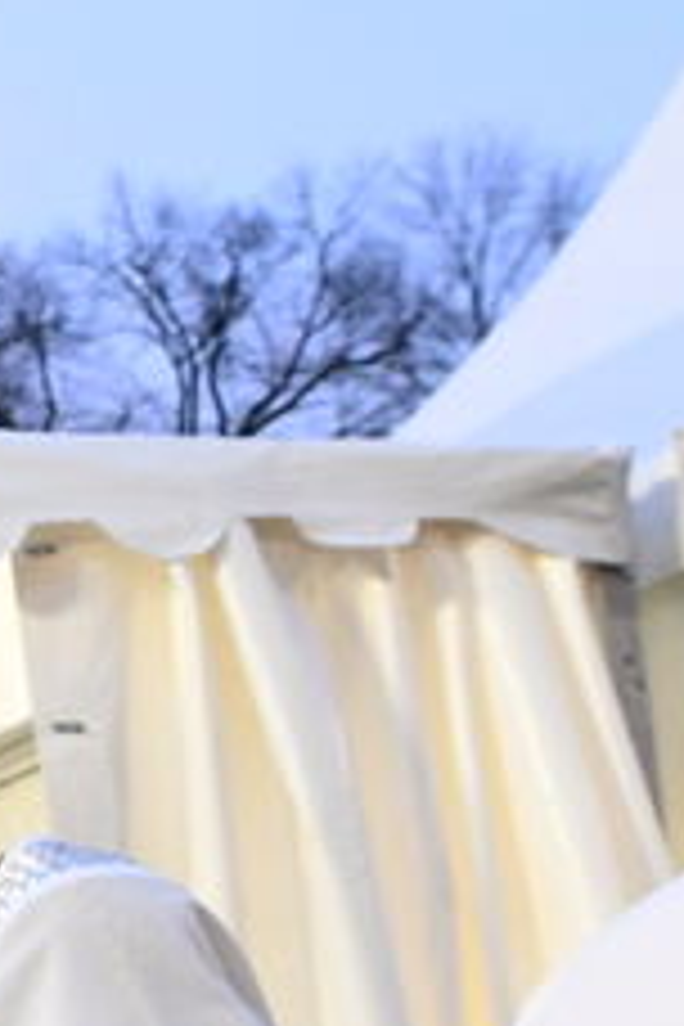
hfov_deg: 11.9
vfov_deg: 23.4
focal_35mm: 86
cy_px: 781
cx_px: -1094
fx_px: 2451
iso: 3200
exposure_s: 1/125
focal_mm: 14
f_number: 4
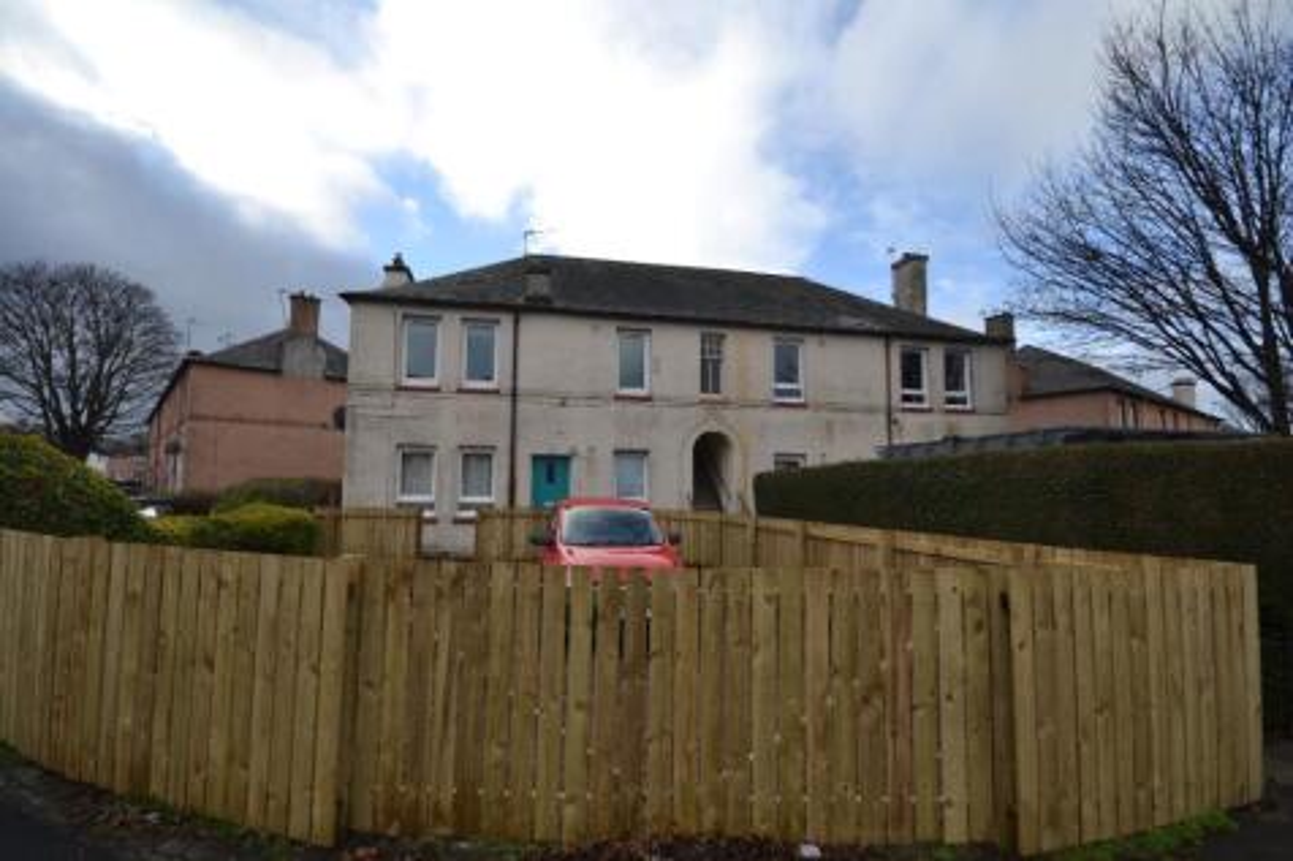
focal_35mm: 15
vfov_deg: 77.3
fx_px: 539
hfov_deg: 100.4
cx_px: 646
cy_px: 430
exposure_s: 1/160
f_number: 6.3
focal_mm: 10
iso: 100
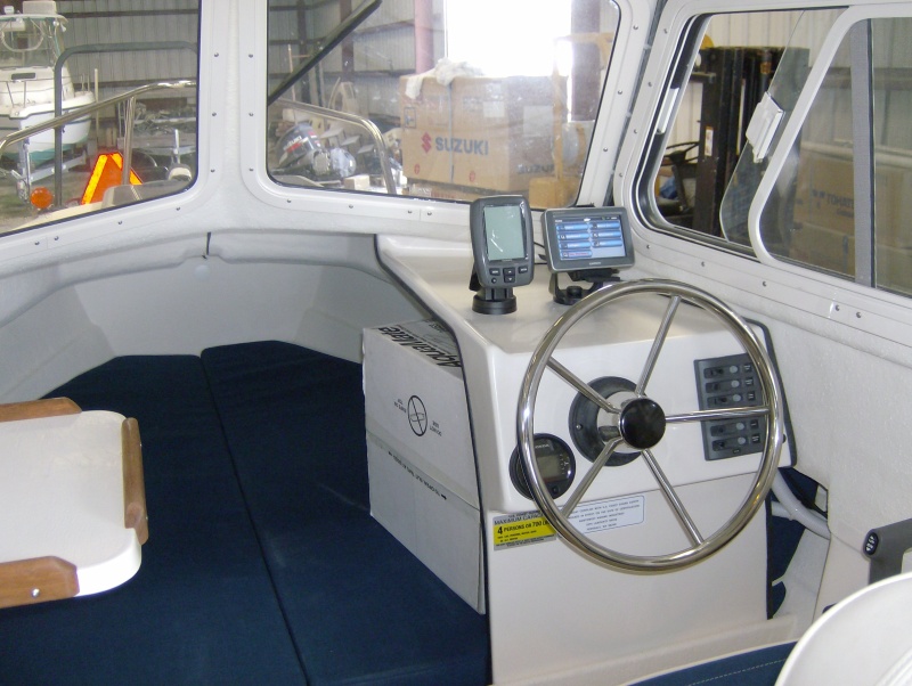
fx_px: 950
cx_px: 456
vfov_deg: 39.7
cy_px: 343
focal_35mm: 36
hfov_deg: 51.3
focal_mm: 6
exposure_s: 1/60
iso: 200
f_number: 2.8
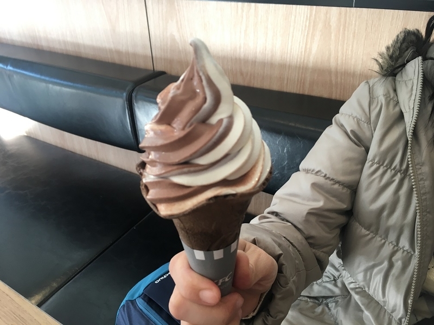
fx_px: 364
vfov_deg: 48.2
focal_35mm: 29
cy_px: 162
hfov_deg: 61.7
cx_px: 217
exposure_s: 1/33
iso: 40
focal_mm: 4.15
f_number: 2.2
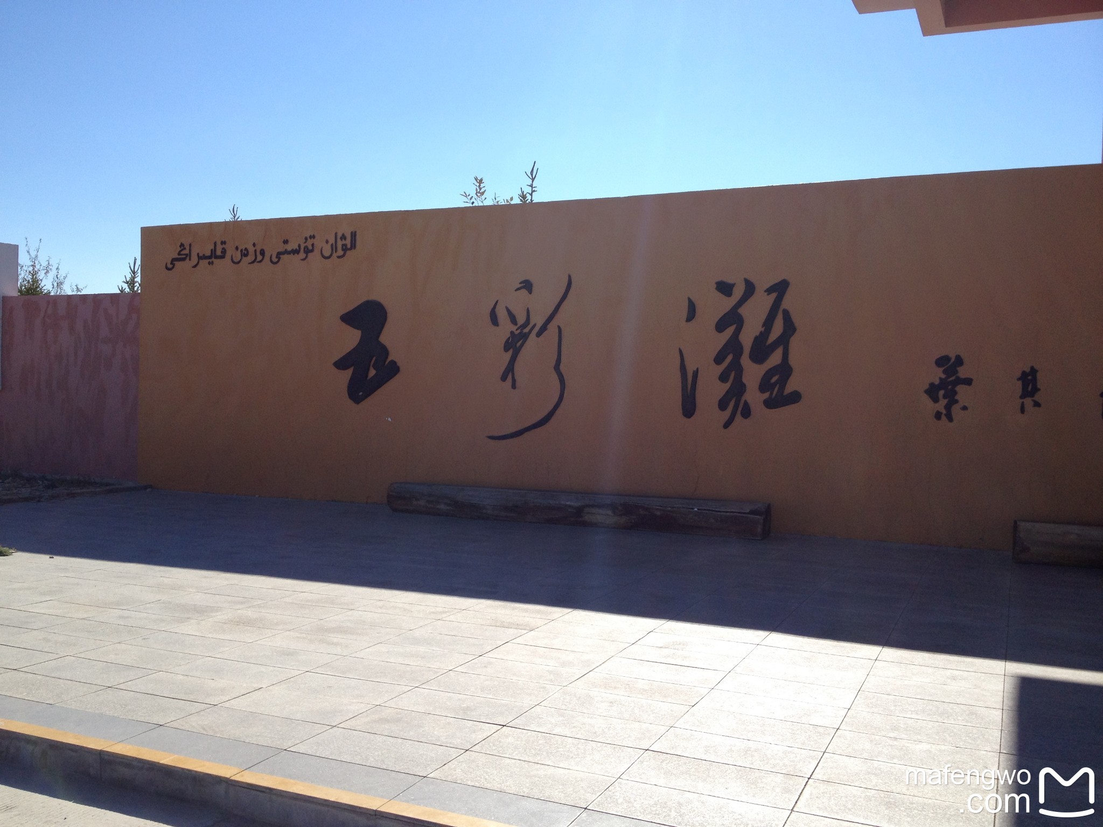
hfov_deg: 52.6
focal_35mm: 35
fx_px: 1115
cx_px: 552
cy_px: 414
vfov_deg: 40.7
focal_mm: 4.28
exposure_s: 1/1842
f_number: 2.4
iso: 64
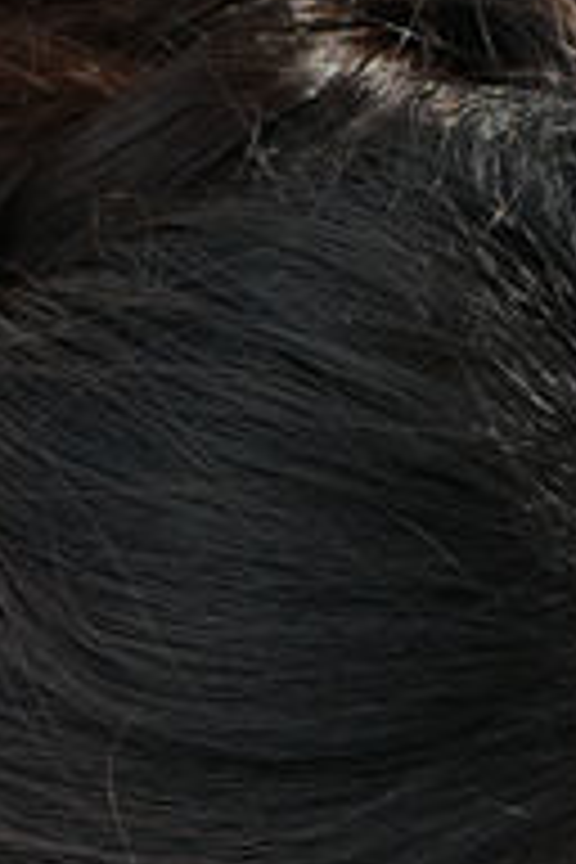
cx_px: 441
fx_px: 25846
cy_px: 2385
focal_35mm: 1077
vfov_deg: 1.9
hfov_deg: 1.3
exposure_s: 1/640
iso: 220
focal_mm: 150
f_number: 5
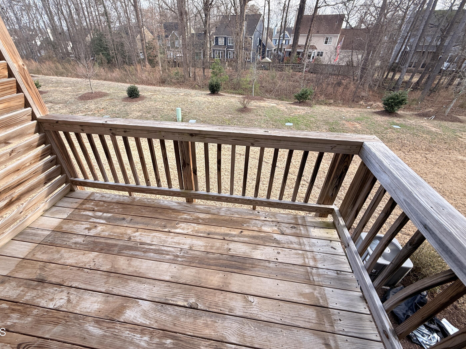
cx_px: 226
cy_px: 162
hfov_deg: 98.1
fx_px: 202
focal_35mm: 15
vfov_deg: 81.6
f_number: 2.2
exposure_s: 1/168
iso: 50
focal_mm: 2.22
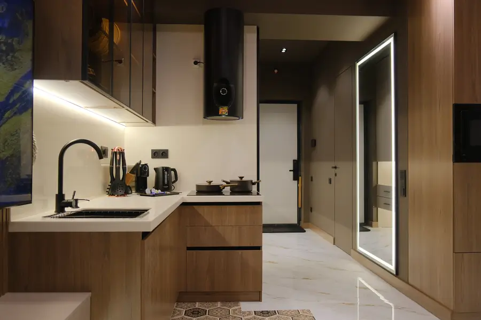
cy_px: 160
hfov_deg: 67.4
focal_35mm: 27
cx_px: 240
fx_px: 361
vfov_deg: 47.9
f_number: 3.6
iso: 800
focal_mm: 18
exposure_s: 1/50
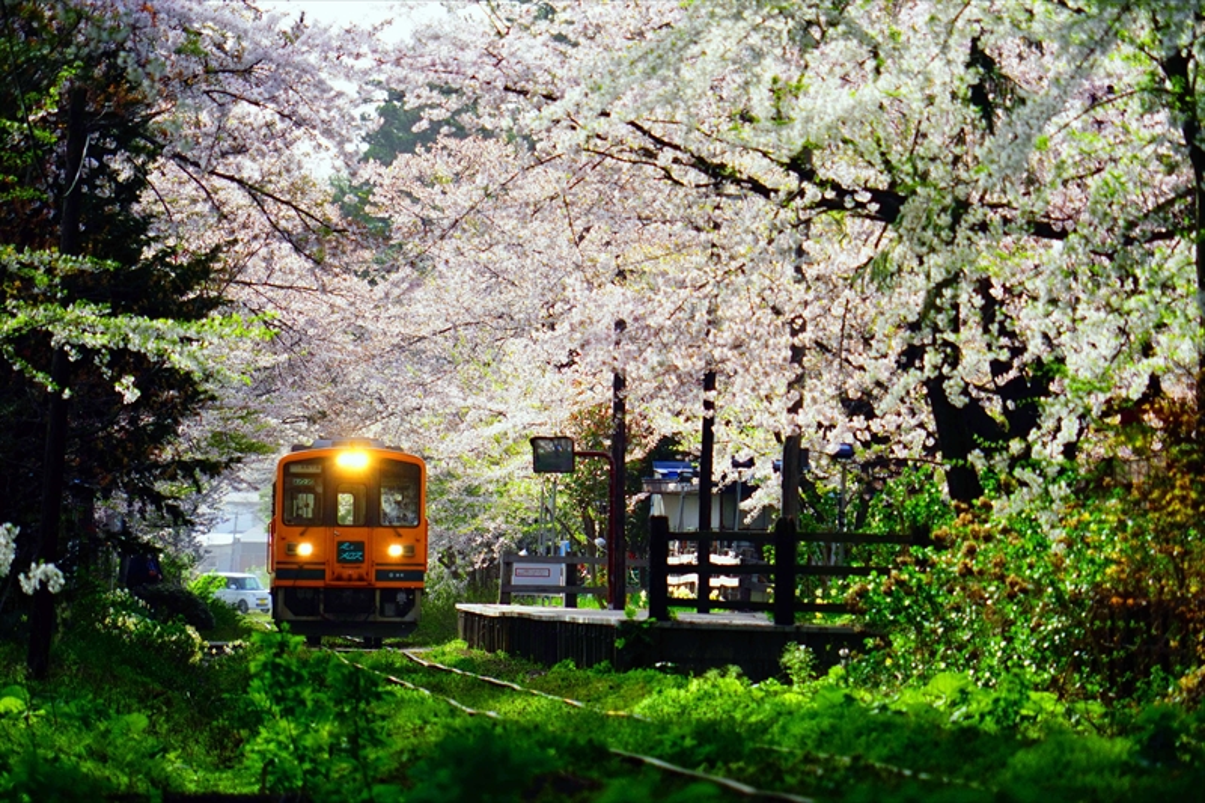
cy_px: 402
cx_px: 602
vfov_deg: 3.8
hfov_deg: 5.7
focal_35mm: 360
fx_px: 12047
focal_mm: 240
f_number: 6.3
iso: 320
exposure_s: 1/400
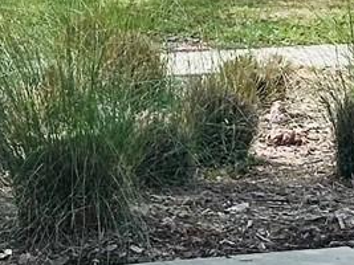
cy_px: -440
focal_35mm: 288
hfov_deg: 6.8
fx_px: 2944
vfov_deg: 5.0
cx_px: 563
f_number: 1.78
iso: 64
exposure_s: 1/2809
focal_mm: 6.86
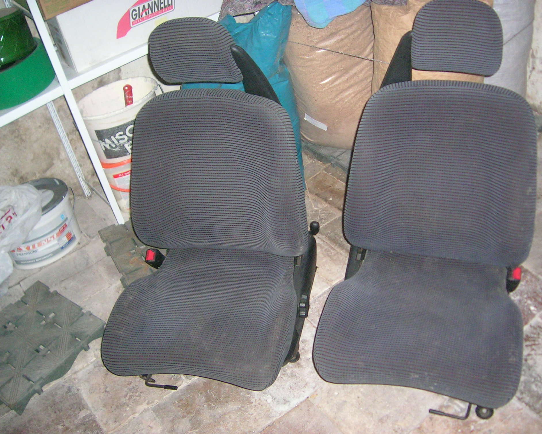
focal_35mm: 37
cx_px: 285
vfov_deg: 40.1
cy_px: 218
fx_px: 594
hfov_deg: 49.1
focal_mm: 5.4
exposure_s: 1/60.1
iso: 200
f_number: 2.8
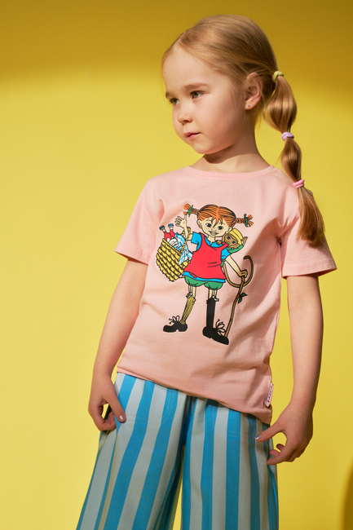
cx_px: 176
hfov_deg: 20.0
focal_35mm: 68
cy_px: 265
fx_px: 1001
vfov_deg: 29.7
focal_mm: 68
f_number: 5.6
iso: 400
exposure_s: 1/200
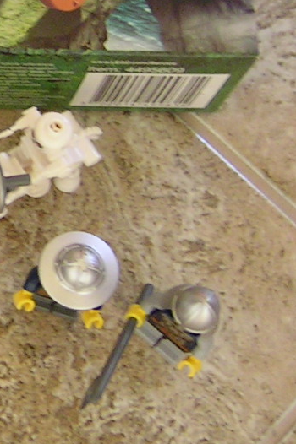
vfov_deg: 17.8
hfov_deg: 11.3
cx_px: -215
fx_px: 1408
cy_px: 102
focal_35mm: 114
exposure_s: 1/36.7
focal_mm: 5.6
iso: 100
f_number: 2.8
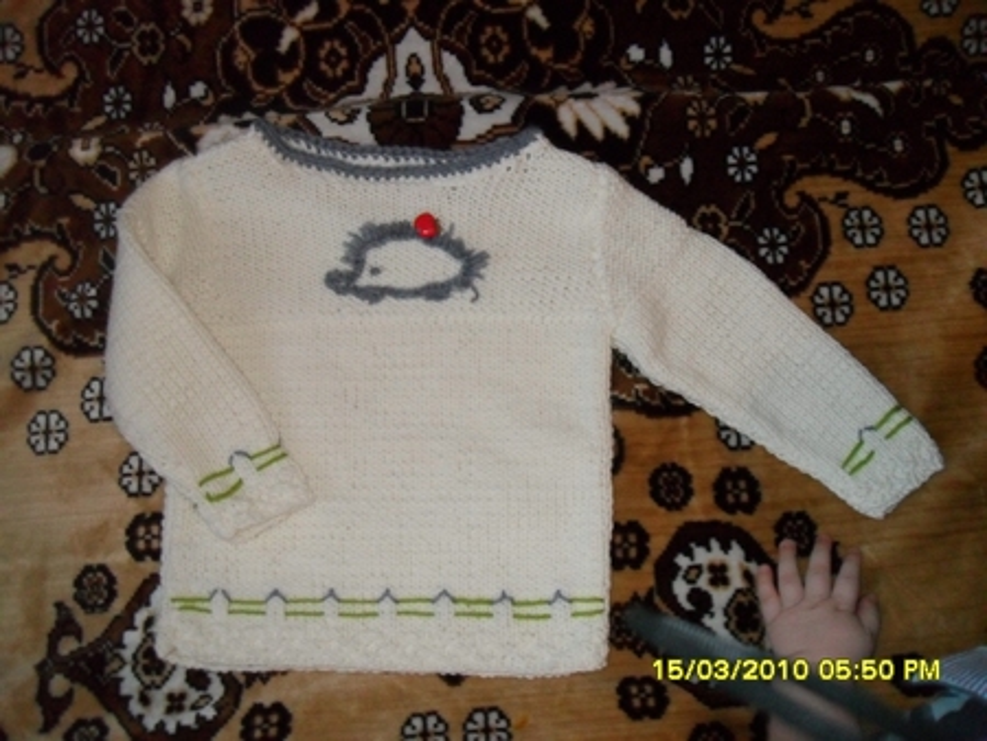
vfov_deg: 40.7
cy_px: 370
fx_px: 998
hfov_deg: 52.6
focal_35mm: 35
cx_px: 494
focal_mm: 6.2
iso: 400
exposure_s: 1/45
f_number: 2.8
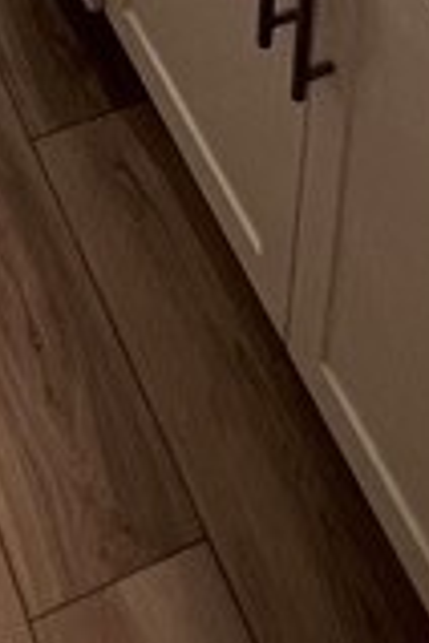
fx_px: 1555
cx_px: 162
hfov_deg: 15.7
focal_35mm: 87
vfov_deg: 17.1
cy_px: -651
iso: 100
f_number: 1.8
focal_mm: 1.57
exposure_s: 1/120
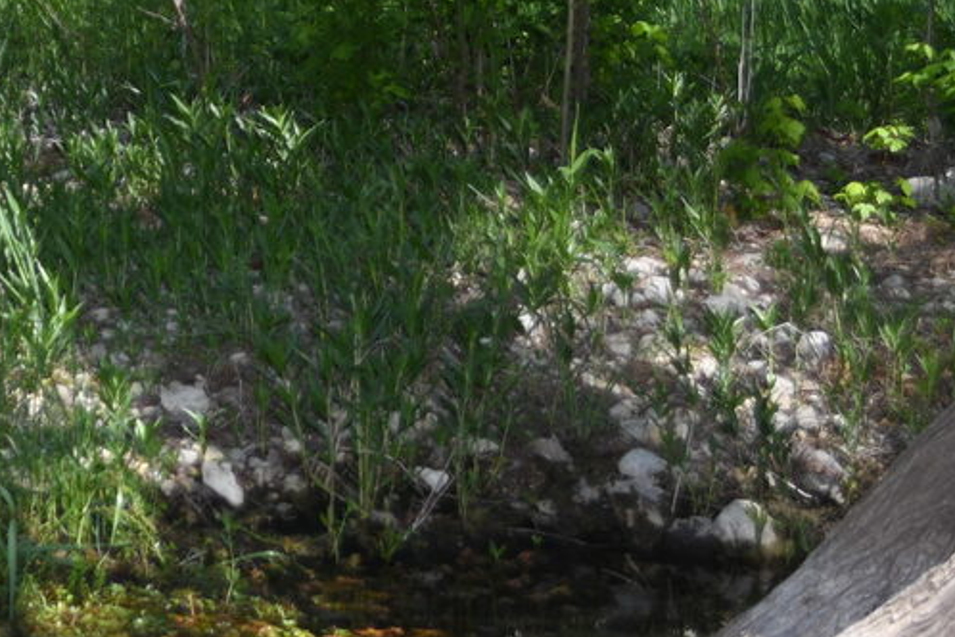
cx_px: -309
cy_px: -226
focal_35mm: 140
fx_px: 3714
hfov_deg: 14.0
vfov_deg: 9.6
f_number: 4.5
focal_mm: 29
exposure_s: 1/250
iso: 72
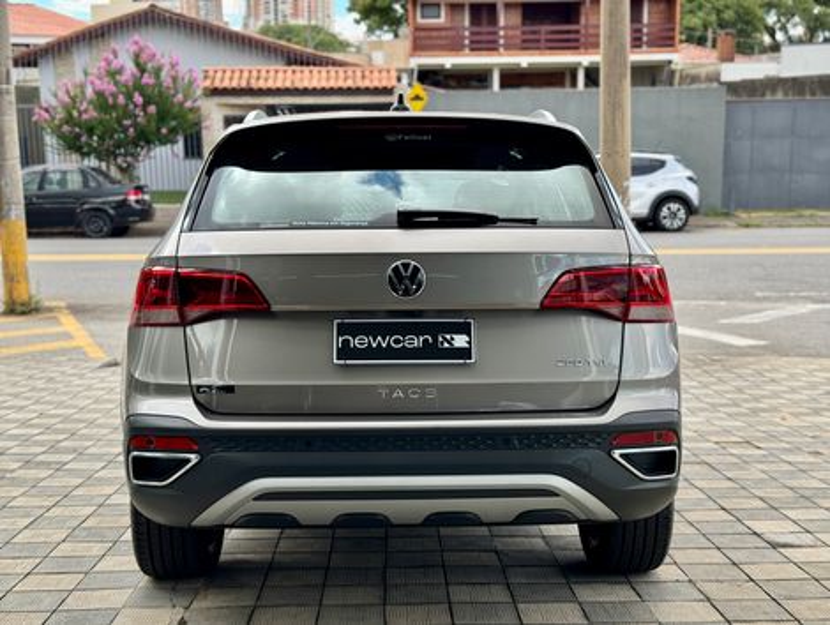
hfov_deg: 39.6
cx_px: 415
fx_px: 1153
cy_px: 312
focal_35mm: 48
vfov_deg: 30.3
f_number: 1.78
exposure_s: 1/792
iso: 64
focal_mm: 6.76
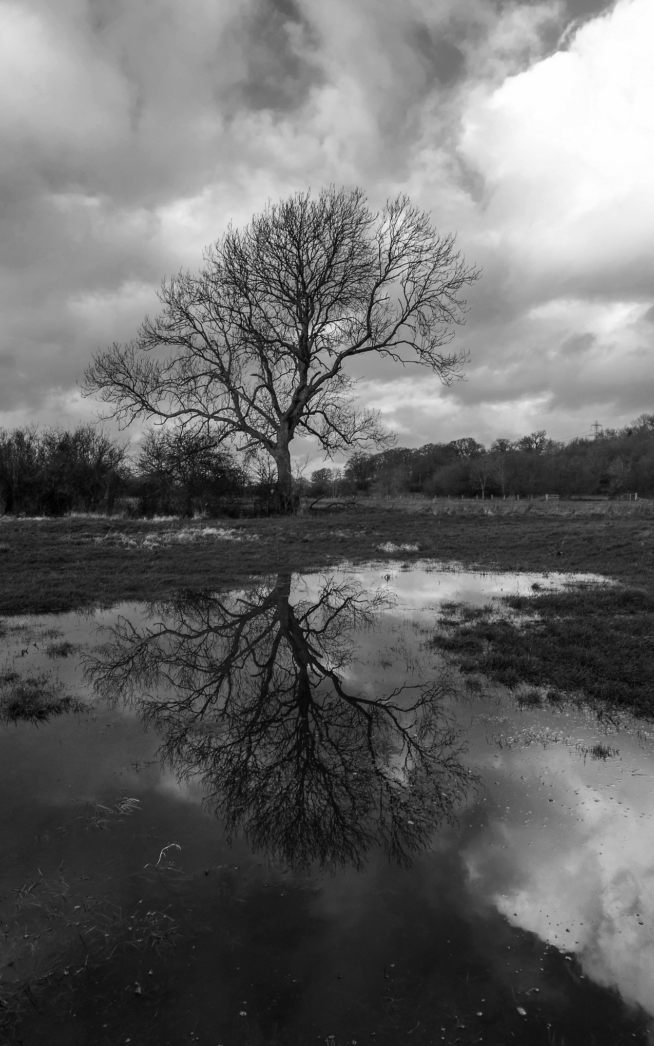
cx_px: 381
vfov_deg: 91.0
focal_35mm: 18
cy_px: 488
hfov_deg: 64.6
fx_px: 513
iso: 100
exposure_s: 1/100
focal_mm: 10
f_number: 8
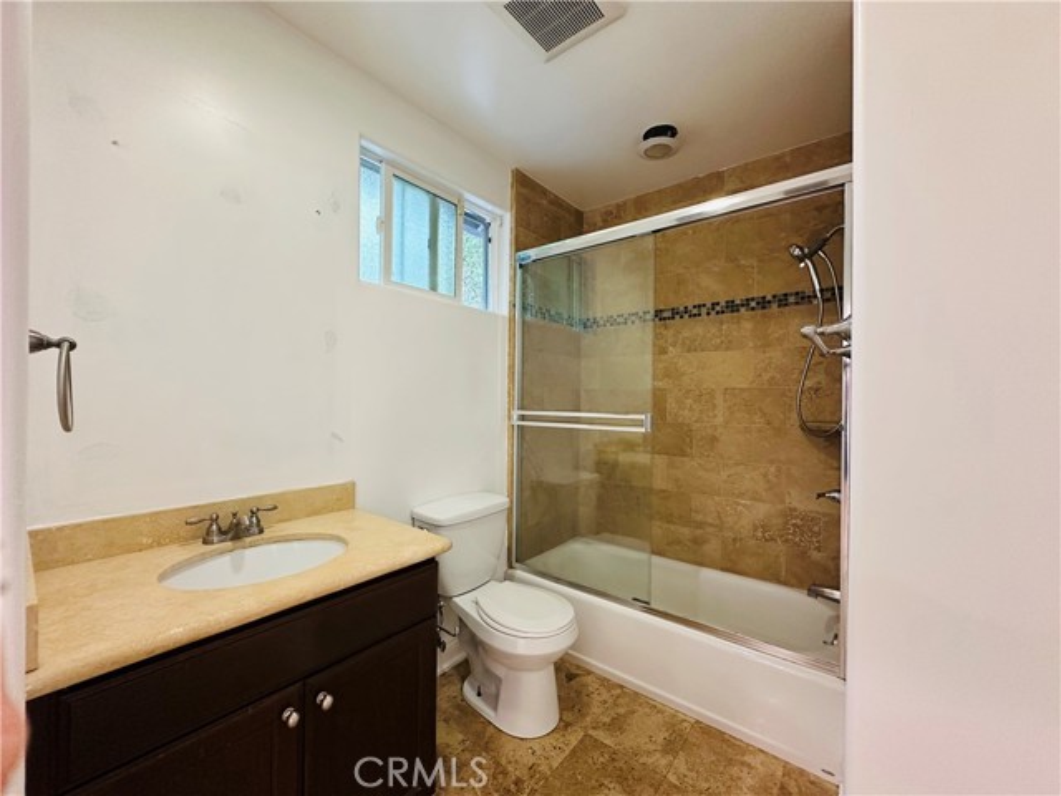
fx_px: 429
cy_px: 398
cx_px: 530
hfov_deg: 102.1
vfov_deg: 85.7
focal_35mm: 14
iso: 320
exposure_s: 1/60
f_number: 2.2
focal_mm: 2.22
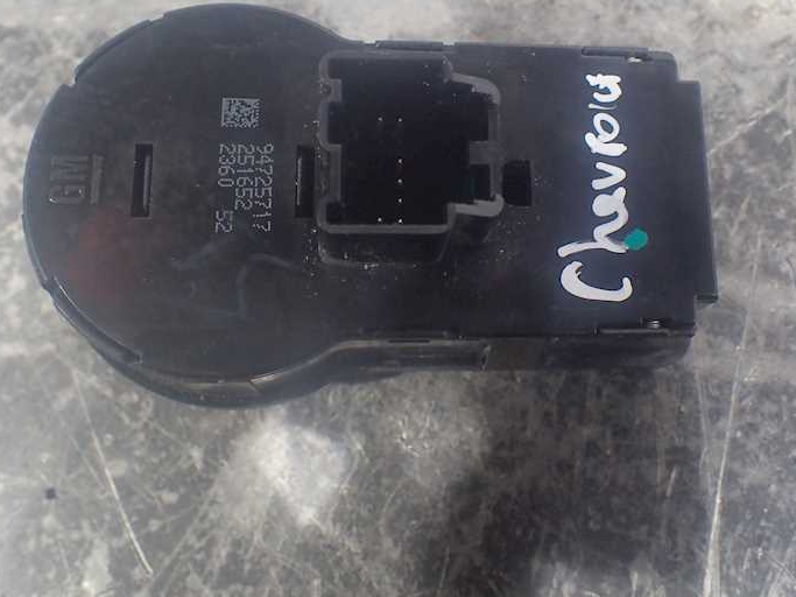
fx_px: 1035
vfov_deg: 31.8
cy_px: 177
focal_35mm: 45
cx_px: 451
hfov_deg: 42.0
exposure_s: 1/125
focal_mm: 5.5
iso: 200
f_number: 2.3
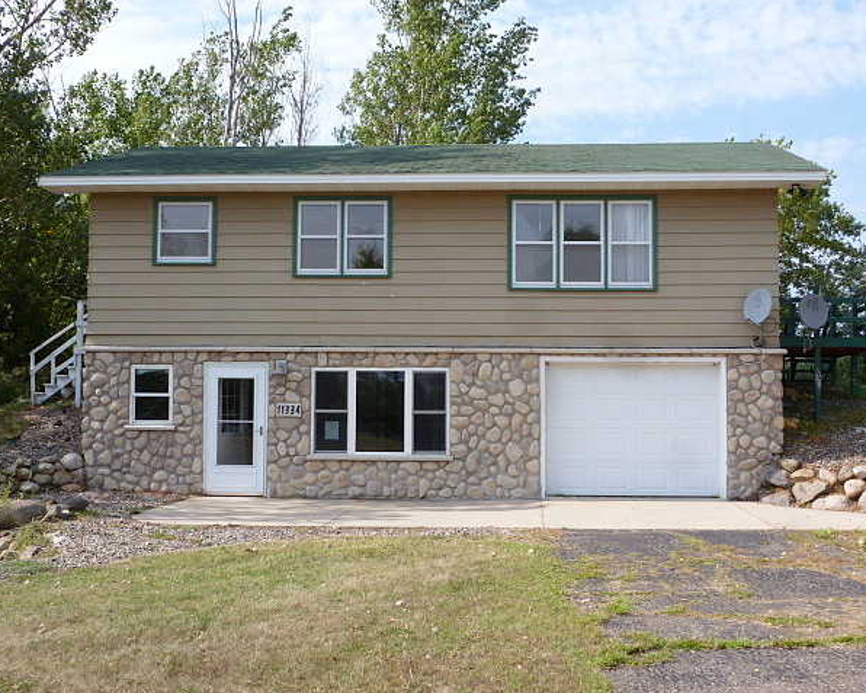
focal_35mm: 43
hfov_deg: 42.9
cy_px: 347
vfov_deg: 34.9
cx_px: 458
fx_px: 1102
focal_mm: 7.4
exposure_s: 1/500
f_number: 3.9
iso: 100
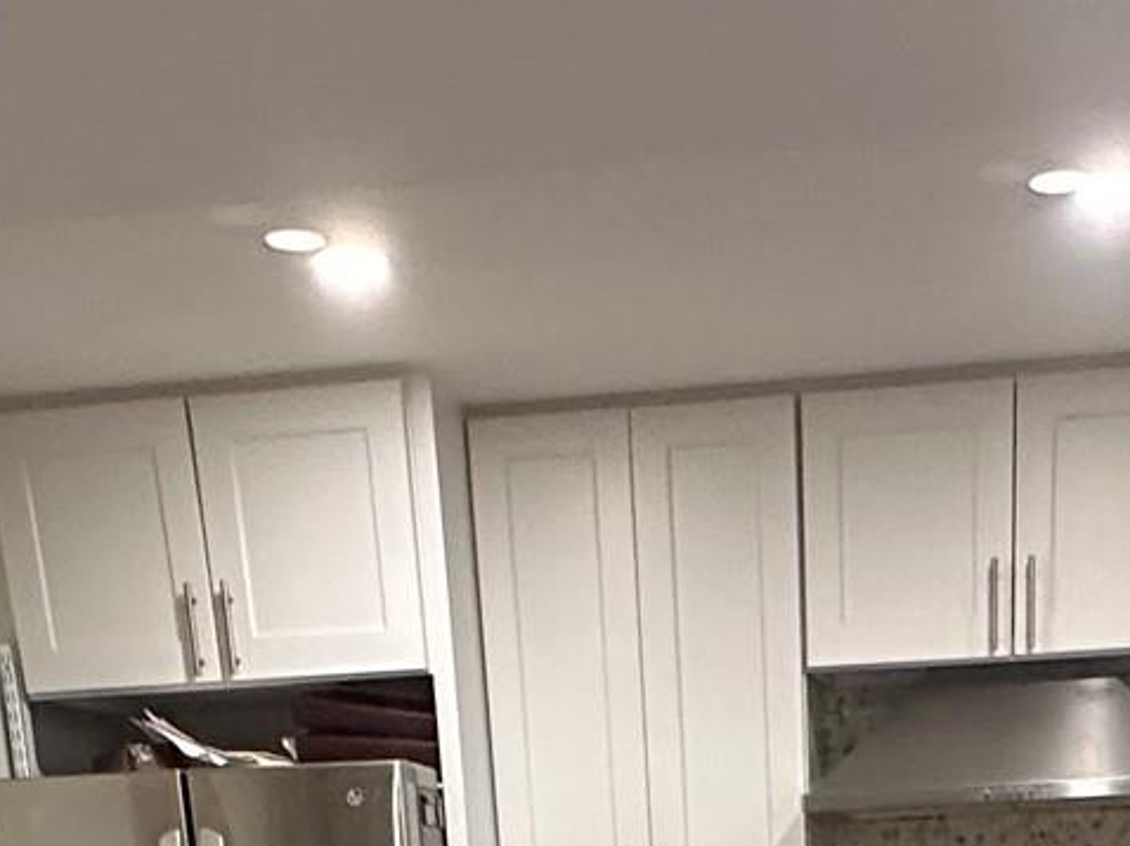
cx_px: 764
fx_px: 1958
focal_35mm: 60
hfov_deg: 31.9
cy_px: 1675
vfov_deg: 17.6
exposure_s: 1/60
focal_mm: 2.22
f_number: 2.2
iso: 500
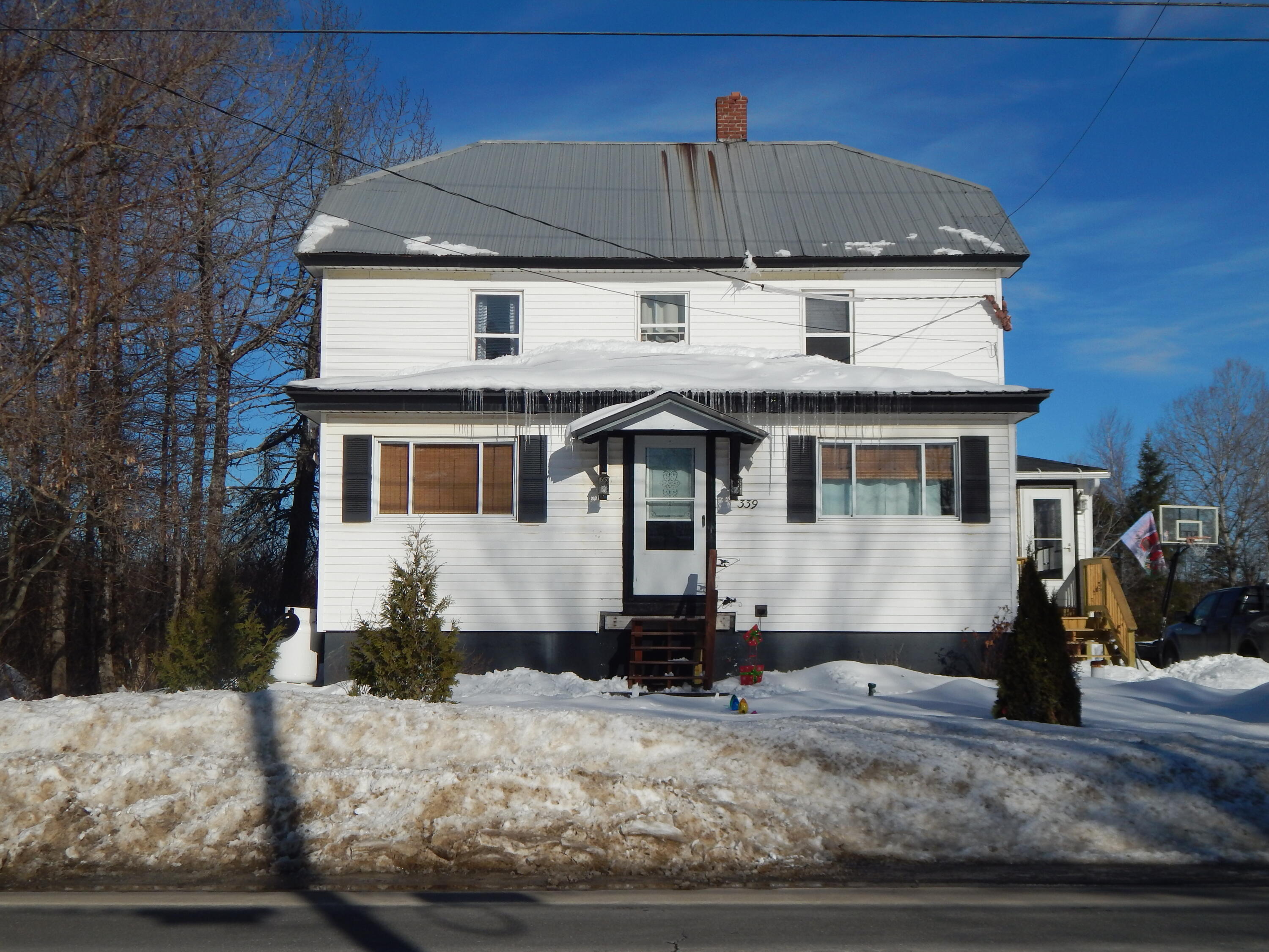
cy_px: 476
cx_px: 634
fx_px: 1576
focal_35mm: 43
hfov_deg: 43.9
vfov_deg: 33.6
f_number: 7.1
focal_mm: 7.7
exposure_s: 1/1250
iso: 125
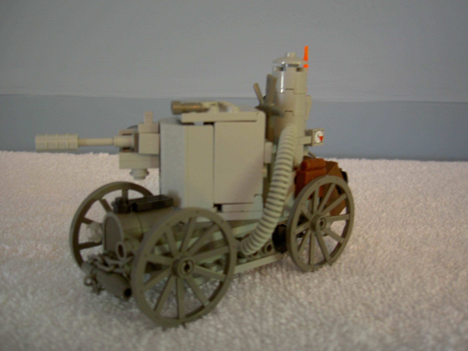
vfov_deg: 36.8
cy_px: 176
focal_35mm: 39
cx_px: 234
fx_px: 527
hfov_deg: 47.9
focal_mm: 8
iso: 100
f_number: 2.8
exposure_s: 1/8
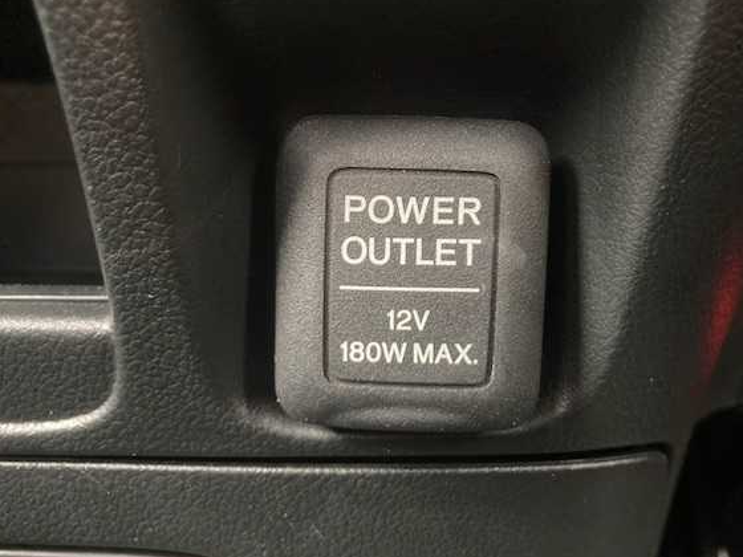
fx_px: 687
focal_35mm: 32
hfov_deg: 56.8
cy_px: 269
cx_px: 393
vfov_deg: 44.2
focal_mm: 3.99
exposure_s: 1/27
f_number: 1.8
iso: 640
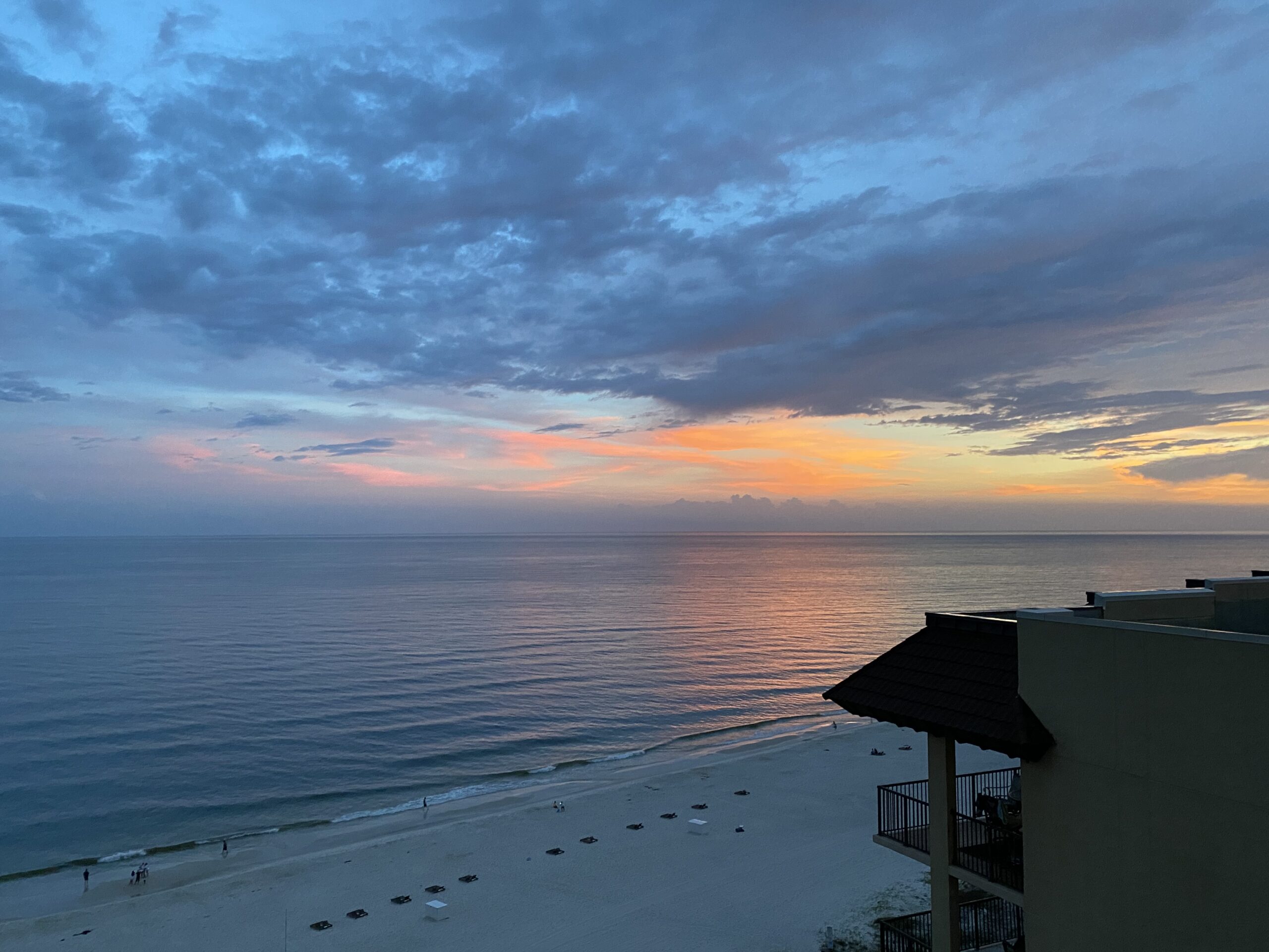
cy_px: 476
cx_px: 634
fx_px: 953
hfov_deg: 67.3
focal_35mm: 26
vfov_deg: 53.1
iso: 400
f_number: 1.8
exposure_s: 1/60
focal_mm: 4.25
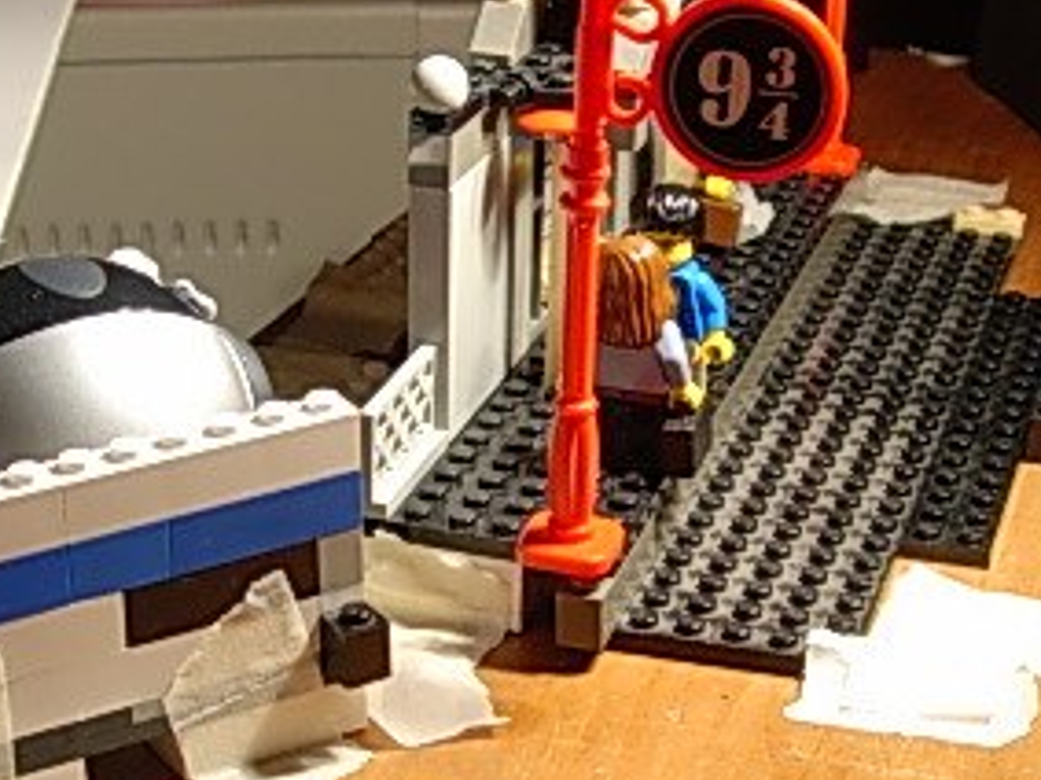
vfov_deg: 17.1
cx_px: 511
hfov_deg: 22.8
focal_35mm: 86
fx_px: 2585
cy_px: 482
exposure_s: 1/15.1
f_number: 2.8
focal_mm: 7.8
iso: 64
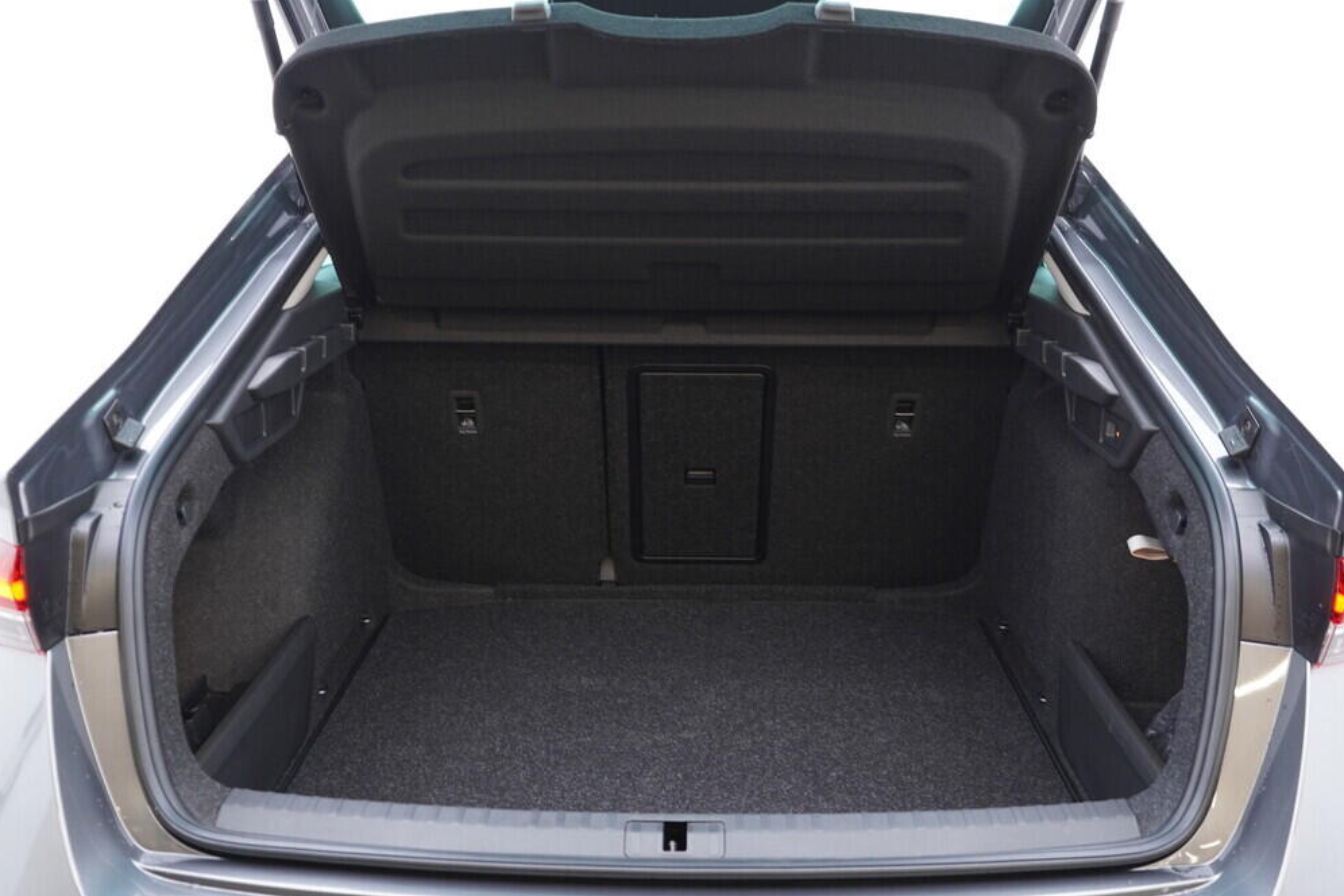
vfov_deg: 35.9
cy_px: 459
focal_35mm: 37
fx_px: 1381
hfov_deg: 51.9
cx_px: 673
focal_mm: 24
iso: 320
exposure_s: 1/40
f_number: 2.8
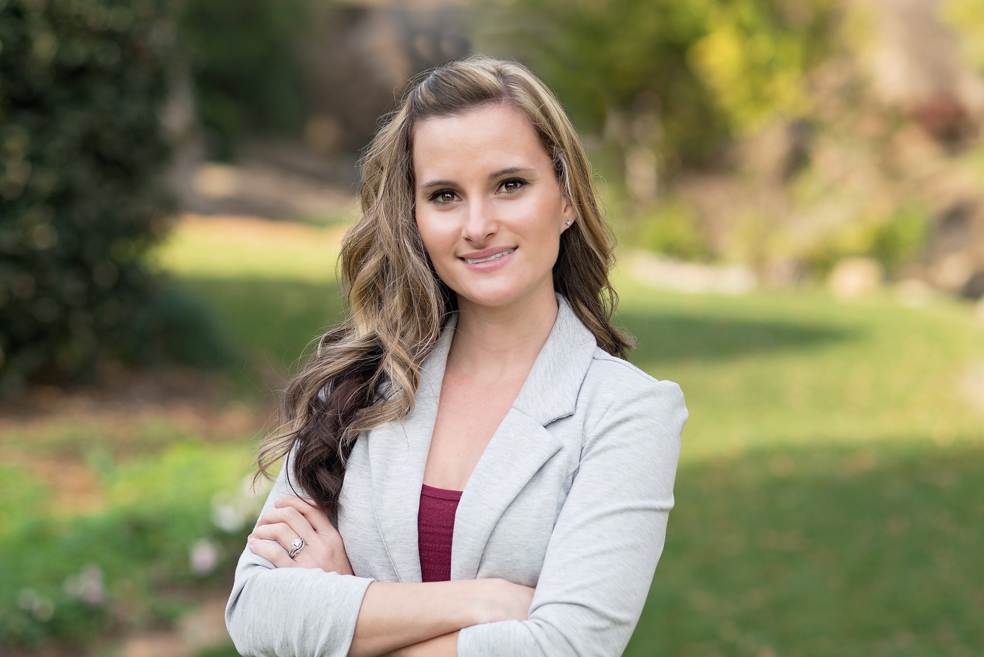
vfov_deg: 16.1
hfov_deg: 23.9
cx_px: 492
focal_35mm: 85
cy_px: 328
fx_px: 2324
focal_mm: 85
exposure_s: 1/640
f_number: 2.8
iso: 125
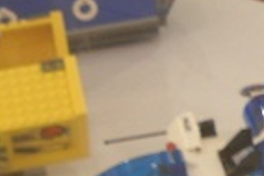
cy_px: 220
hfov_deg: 8.5
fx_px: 1762
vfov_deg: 5.7
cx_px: 309
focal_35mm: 240
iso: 64
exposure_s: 1/8
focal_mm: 6.72
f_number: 3.1
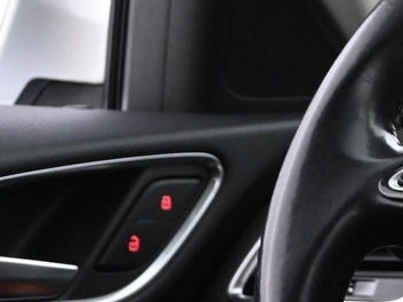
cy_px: 246
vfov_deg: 9.1
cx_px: 743
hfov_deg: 11.3
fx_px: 1888
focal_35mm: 162
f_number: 4.2
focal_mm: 24.5
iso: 2500
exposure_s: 1/30
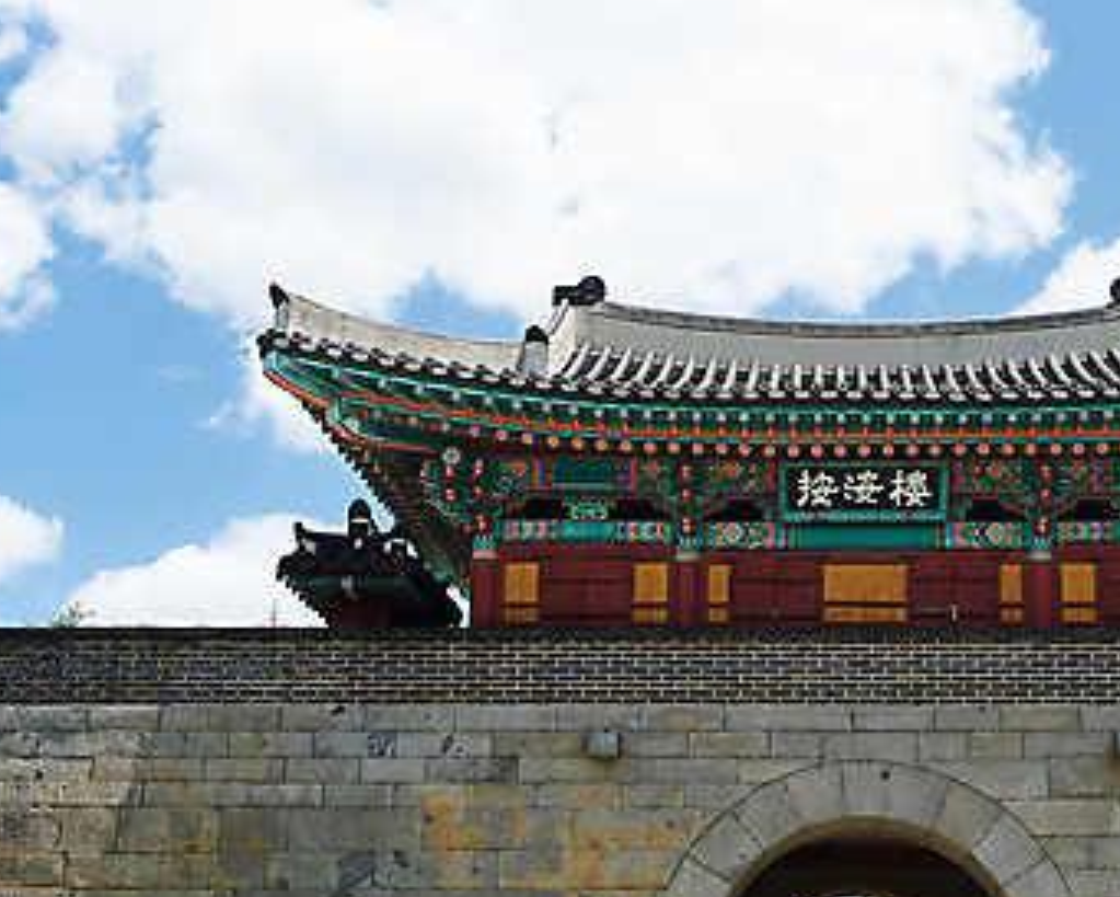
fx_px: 1857
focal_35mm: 56
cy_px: 601
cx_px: 879
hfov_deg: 32.7
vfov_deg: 27.0
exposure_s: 1/2000
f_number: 4.5
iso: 200
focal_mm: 34
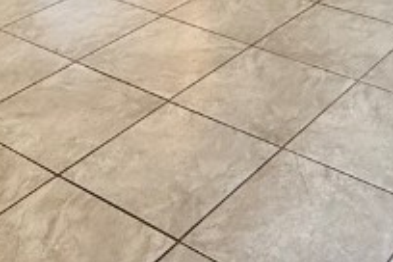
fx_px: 797
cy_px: -249
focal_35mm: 73
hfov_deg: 27.5
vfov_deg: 15.3
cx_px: 266
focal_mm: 2.22
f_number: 2.2
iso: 160
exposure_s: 1/60
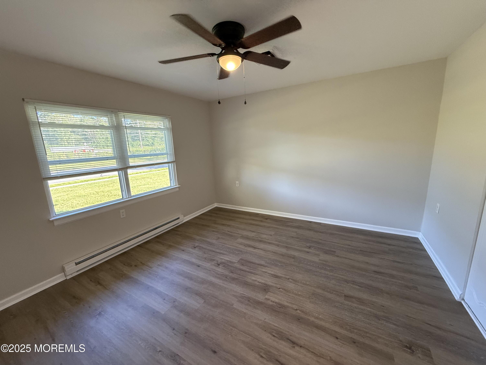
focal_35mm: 14
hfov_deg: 102.1
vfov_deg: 85.7
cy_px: 182
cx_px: 243
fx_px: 197
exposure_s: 1/120
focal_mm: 2.22
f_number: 2.2
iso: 320
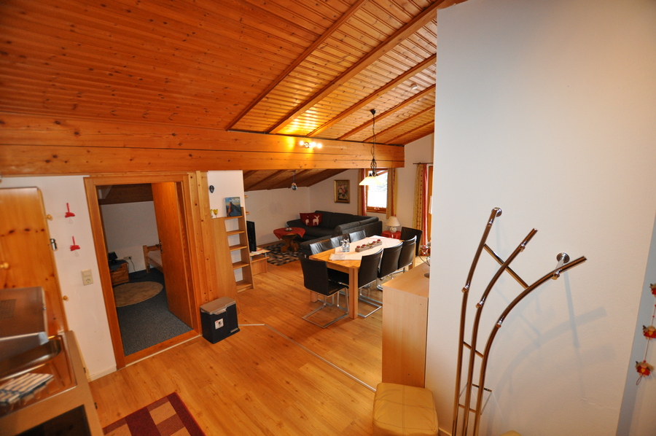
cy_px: 218
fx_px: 273
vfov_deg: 77.2
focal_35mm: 15
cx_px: 328
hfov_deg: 100.5
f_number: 3.5
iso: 800
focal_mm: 10
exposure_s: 1/80
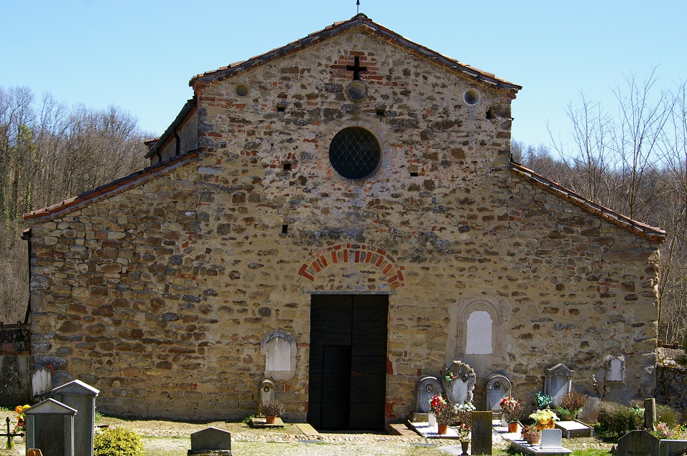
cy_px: 228
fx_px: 1429
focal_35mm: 75
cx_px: 344
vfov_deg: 18.1
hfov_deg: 27.0
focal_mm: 50
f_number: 8
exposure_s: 1/250
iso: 200
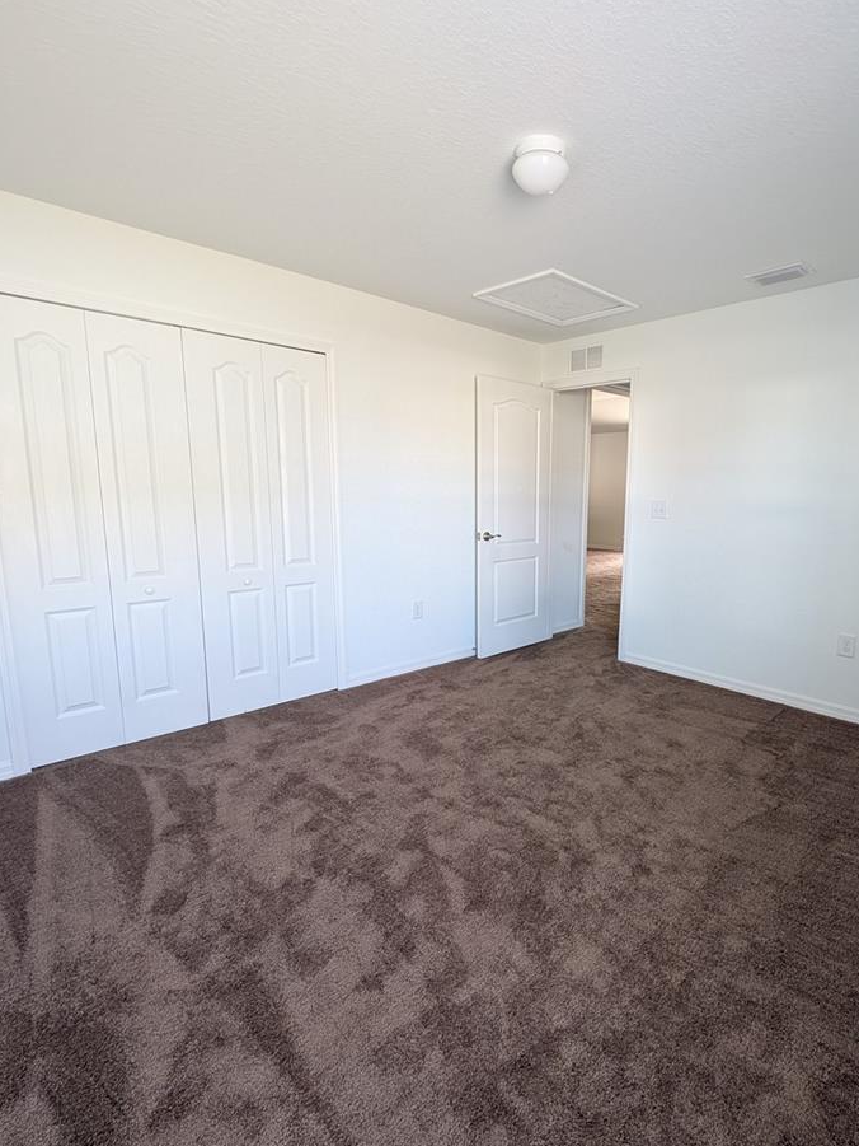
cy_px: 575
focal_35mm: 16
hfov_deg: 77.0
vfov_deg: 94.5
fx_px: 529
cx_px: 527
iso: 128
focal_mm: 2.23
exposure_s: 1/23.8
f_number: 1.95
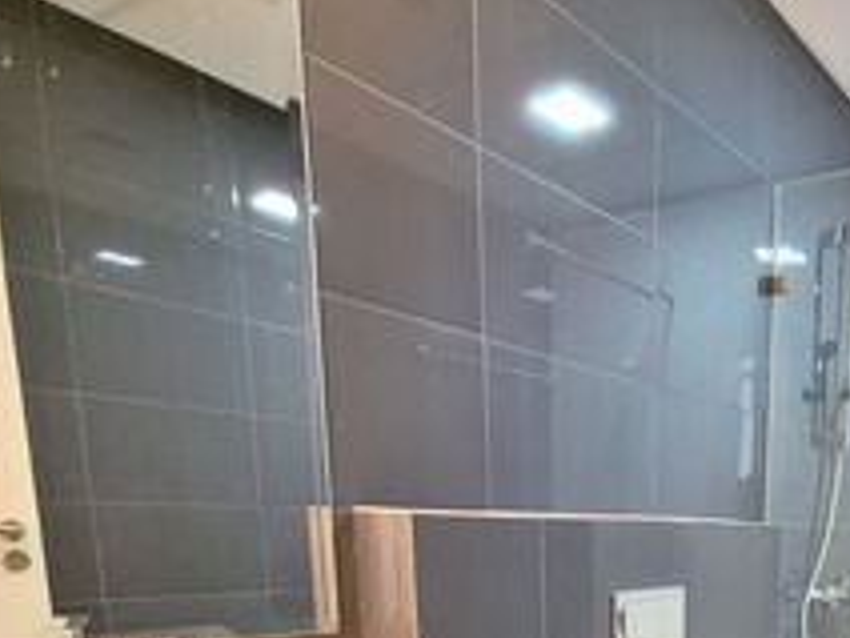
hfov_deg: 54.1
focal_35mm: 28
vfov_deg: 42.4
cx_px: 788
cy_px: 648
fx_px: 688
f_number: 2.2
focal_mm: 1.74
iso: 640
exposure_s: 1/20
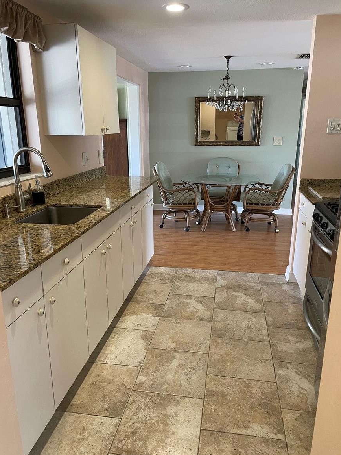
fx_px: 355
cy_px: 230
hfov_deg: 51.4
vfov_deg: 65.3
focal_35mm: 27
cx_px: 170
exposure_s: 1/60
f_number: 1.6
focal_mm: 4.2
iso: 125
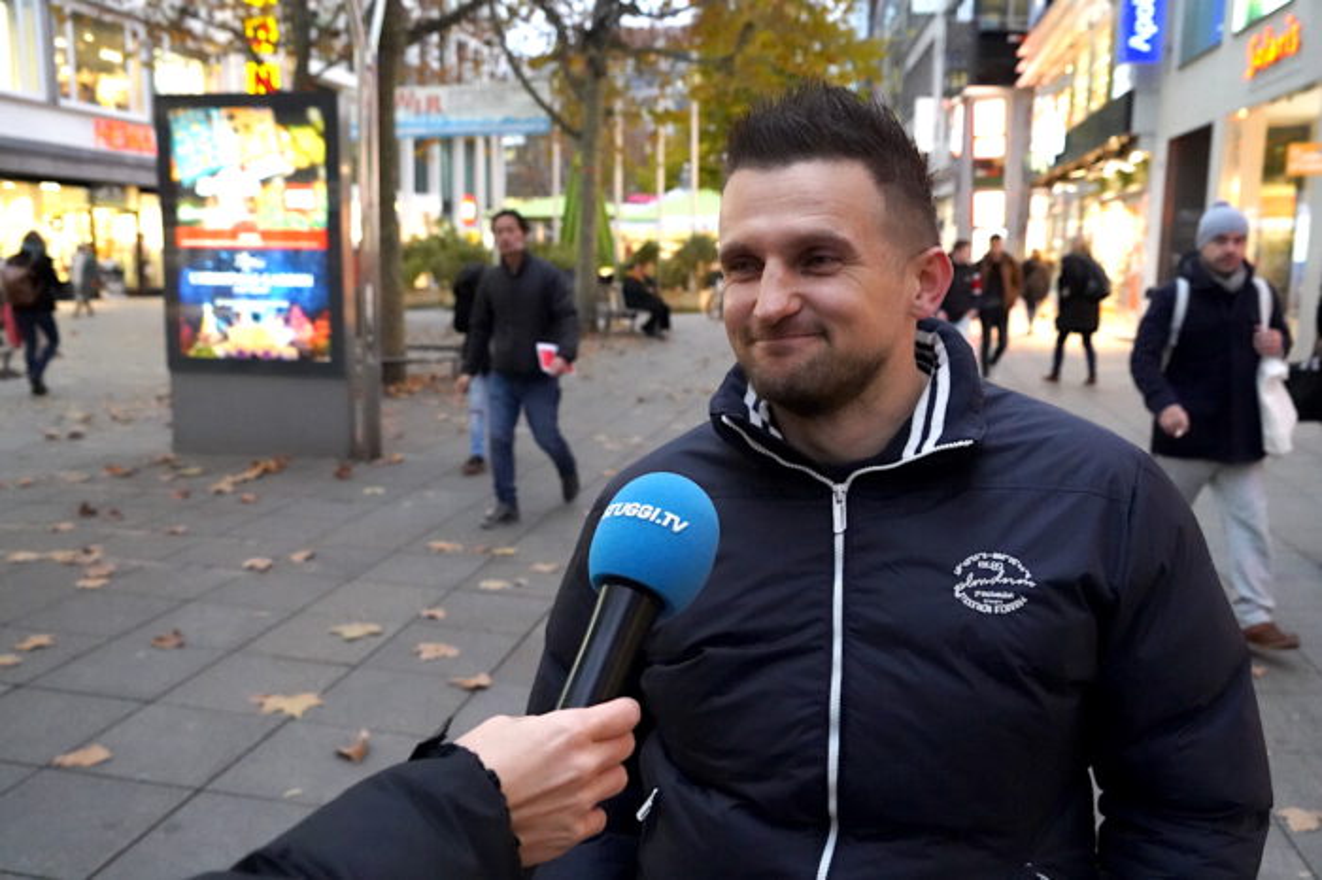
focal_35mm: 30
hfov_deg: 62.0
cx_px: 661
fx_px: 1101
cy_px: 440
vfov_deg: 43.6
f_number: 5.6
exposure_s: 1/250
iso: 16000
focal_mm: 30
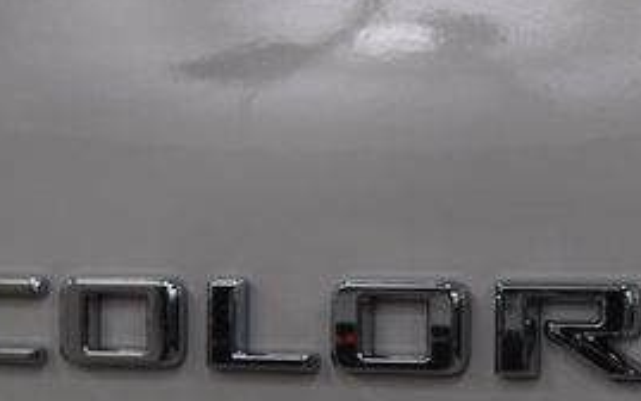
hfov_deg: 10.2
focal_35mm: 204
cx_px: 586
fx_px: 3563
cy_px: 326
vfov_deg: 6.4
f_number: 7.1
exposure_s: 1/30
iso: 400
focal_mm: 56
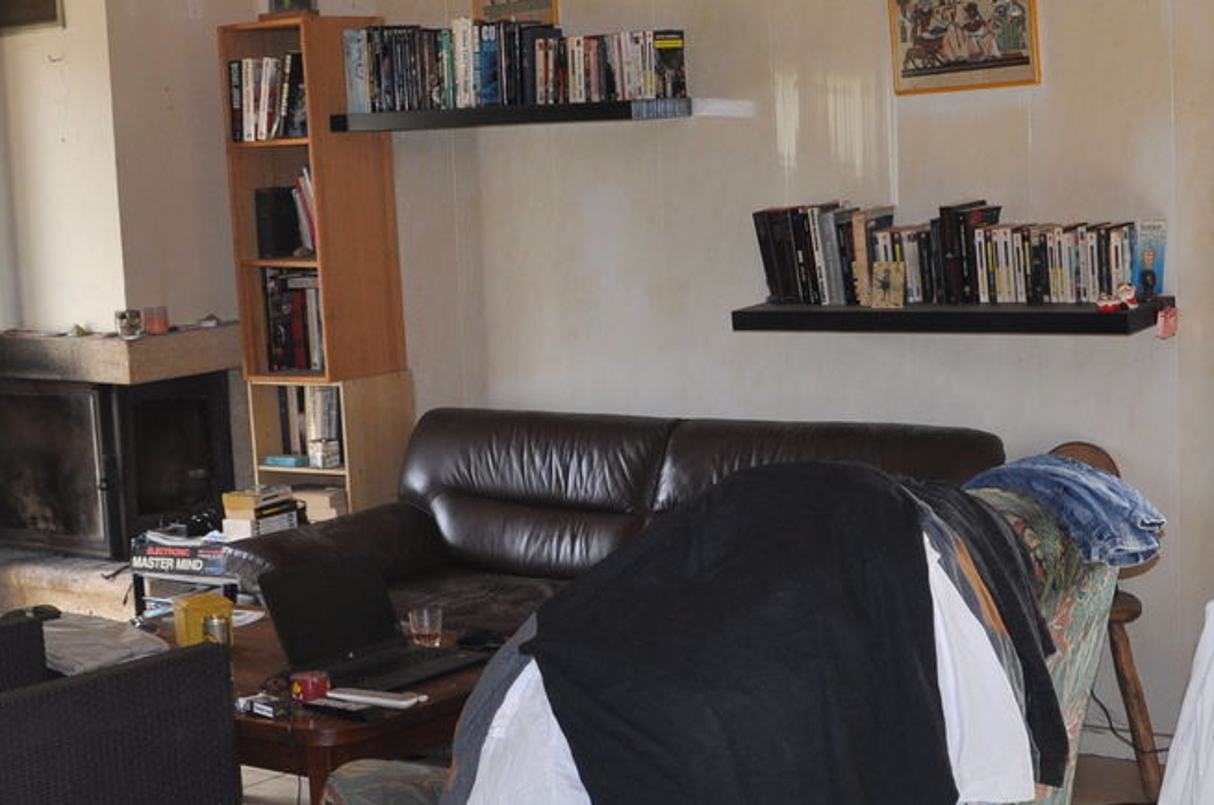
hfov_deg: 30.5
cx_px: 664
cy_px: 475
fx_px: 2221
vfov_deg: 20.5
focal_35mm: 66
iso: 400
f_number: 3.5
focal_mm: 18
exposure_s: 1/200
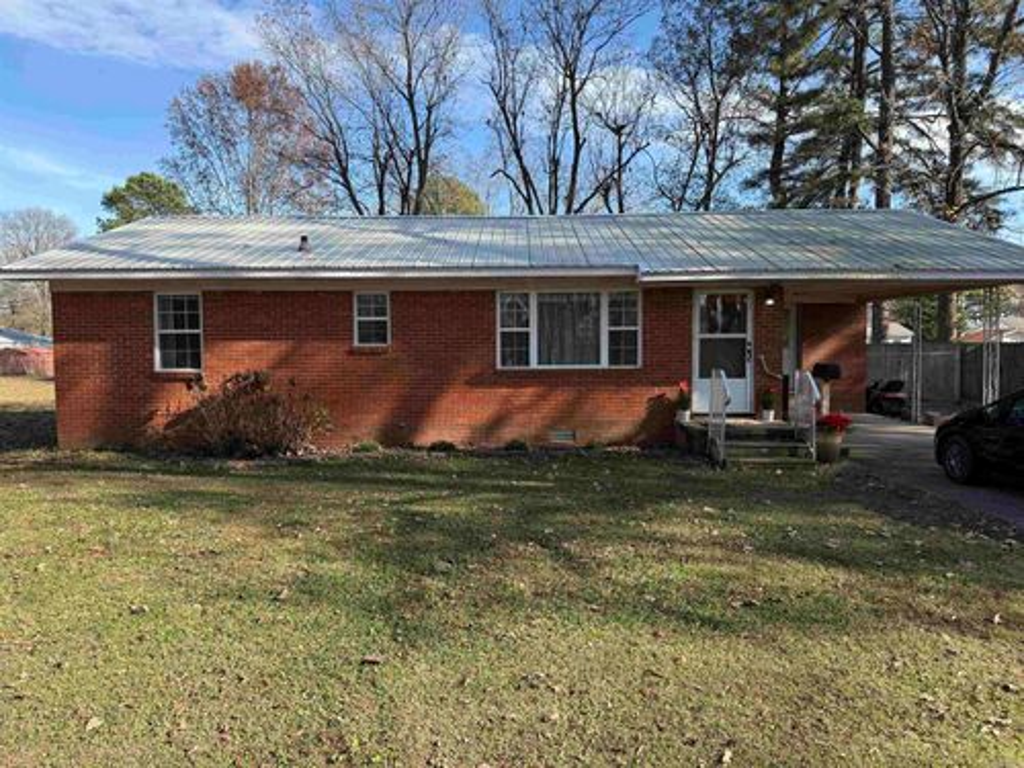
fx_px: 710
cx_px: 512
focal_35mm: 24
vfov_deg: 56.8
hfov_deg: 71.6
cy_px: 384
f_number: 1.78
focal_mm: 6.76
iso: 100
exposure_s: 1/1949
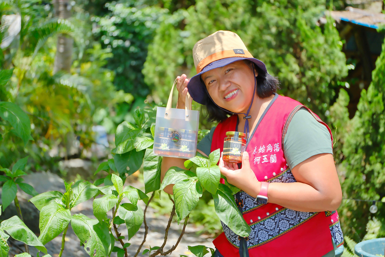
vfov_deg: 18.2
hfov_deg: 27.0
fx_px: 802
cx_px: 192
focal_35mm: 75
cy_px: 128
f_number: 2.8
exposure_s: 1/1700
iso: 400
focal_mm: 50
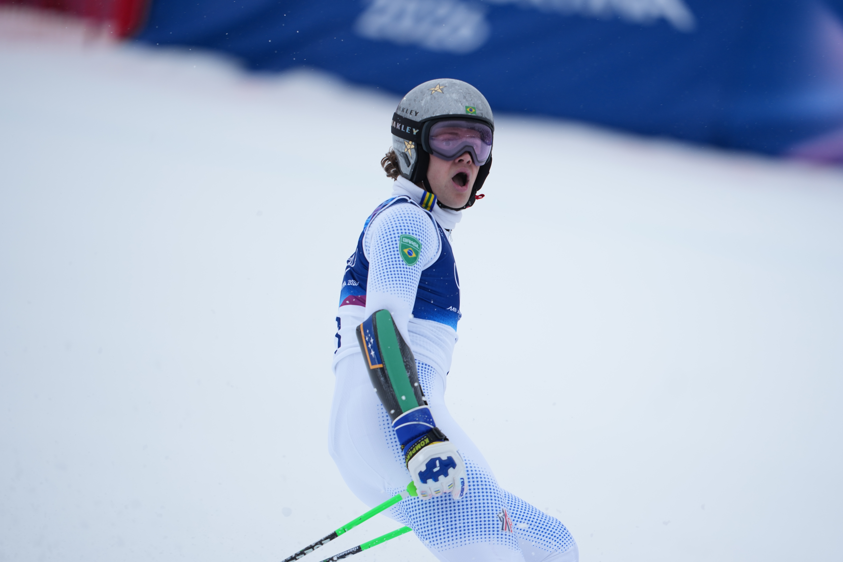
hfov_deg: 5.2
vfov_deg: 3.4
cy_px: 281
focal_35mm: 400
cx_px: 422
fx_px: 9366
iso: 400
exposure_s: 1/3200
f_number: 2.8
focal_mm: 400
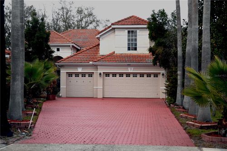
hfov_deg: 32.4
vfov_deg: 21.9
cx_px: 114
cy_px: 76
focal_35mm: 62
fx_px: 390
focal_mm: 62
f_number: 4.8
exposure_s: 1/320
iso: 100
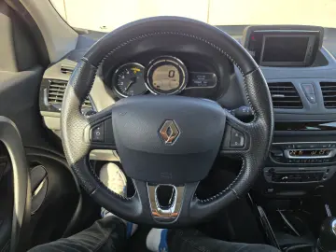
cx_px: 168
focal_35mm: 23
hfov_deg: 73.9
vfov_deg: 58.9
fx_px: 223
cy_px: 126
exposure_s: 1/359
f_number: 1.7
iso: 40
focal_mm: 6.3
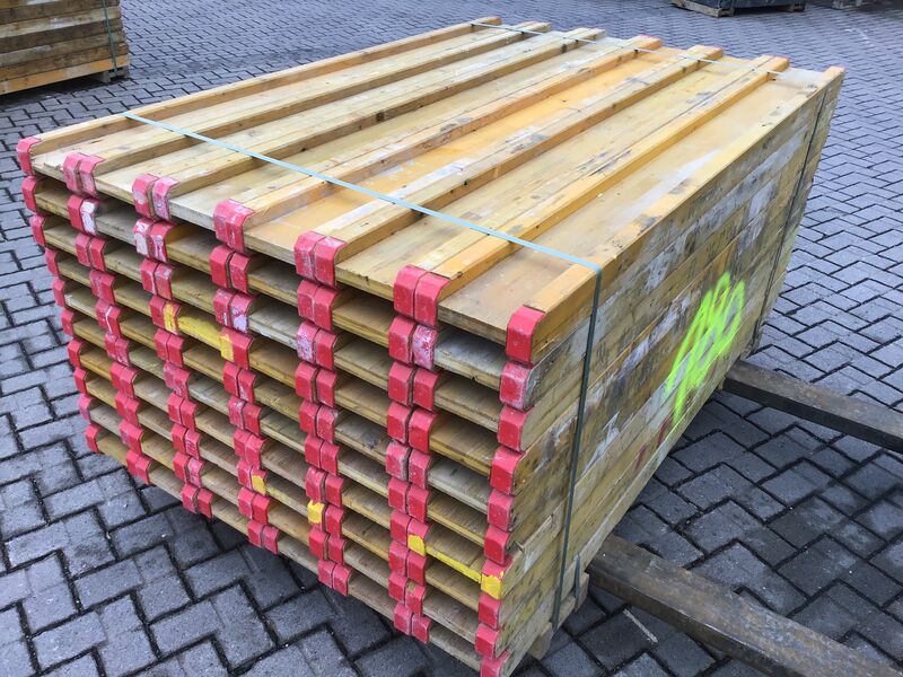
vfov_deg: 45.4
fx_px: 809
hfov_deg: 58.4
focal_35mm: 31
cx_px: 452
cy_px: 338
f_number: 2.4
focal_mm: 3.3
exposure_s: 1/100
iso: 40
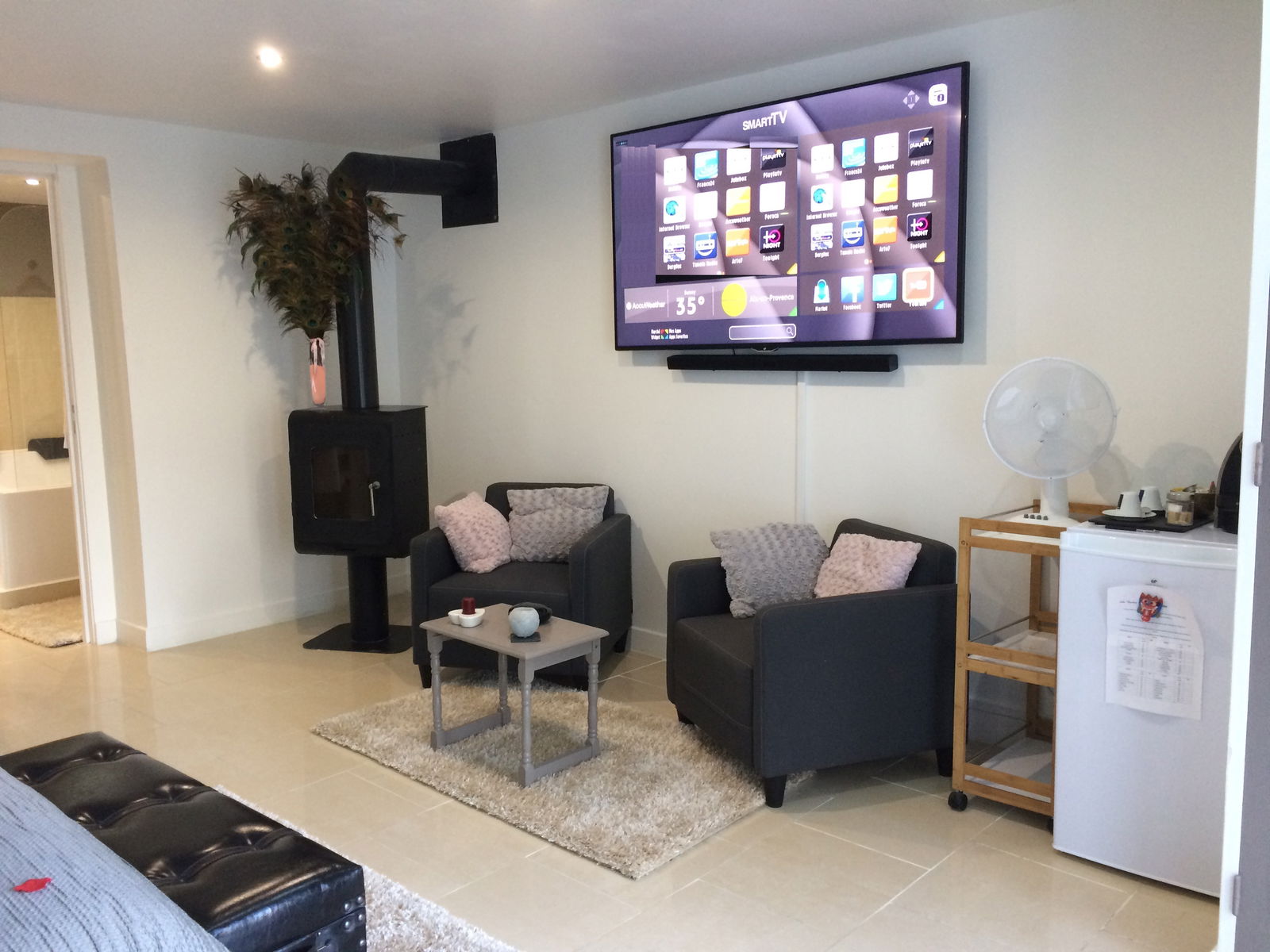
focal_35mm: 29
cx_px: 635
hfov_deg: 61.7
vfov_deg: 48.2
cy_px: 476
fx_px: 1064
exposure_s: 1/33
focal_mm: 4.15
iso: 160
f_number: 2.2
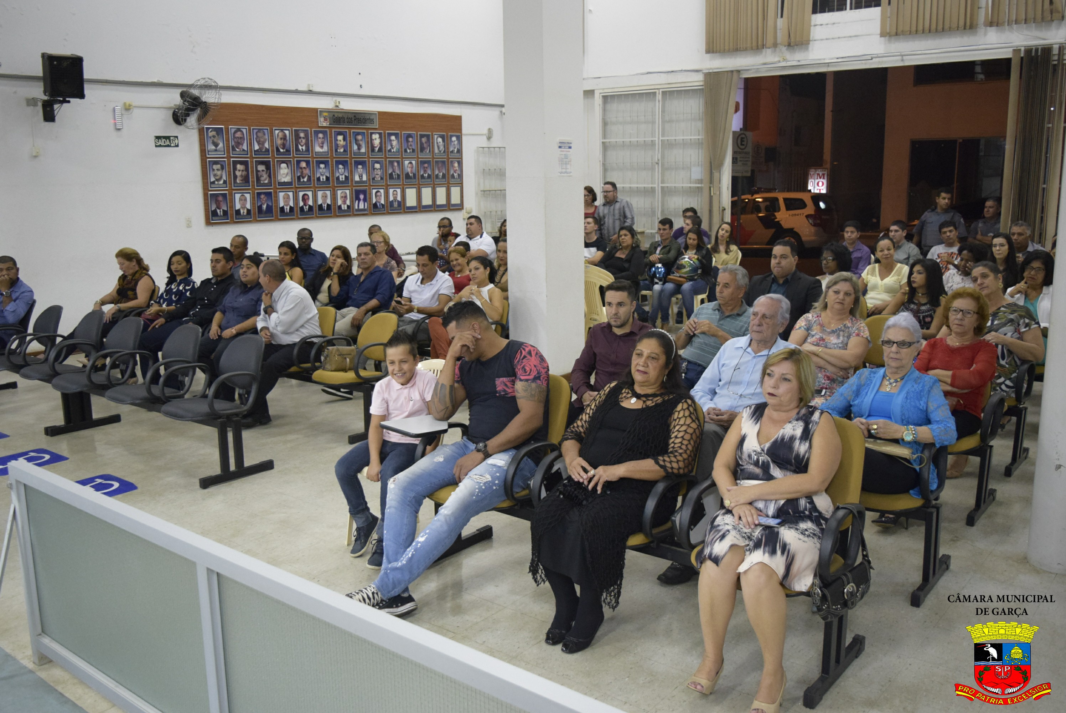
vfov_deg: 41.8
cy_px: 356
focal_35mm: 32
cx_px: 533
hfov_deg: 59.5
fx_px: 933
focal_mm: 21
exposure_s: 1/125
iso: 2500
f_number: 4
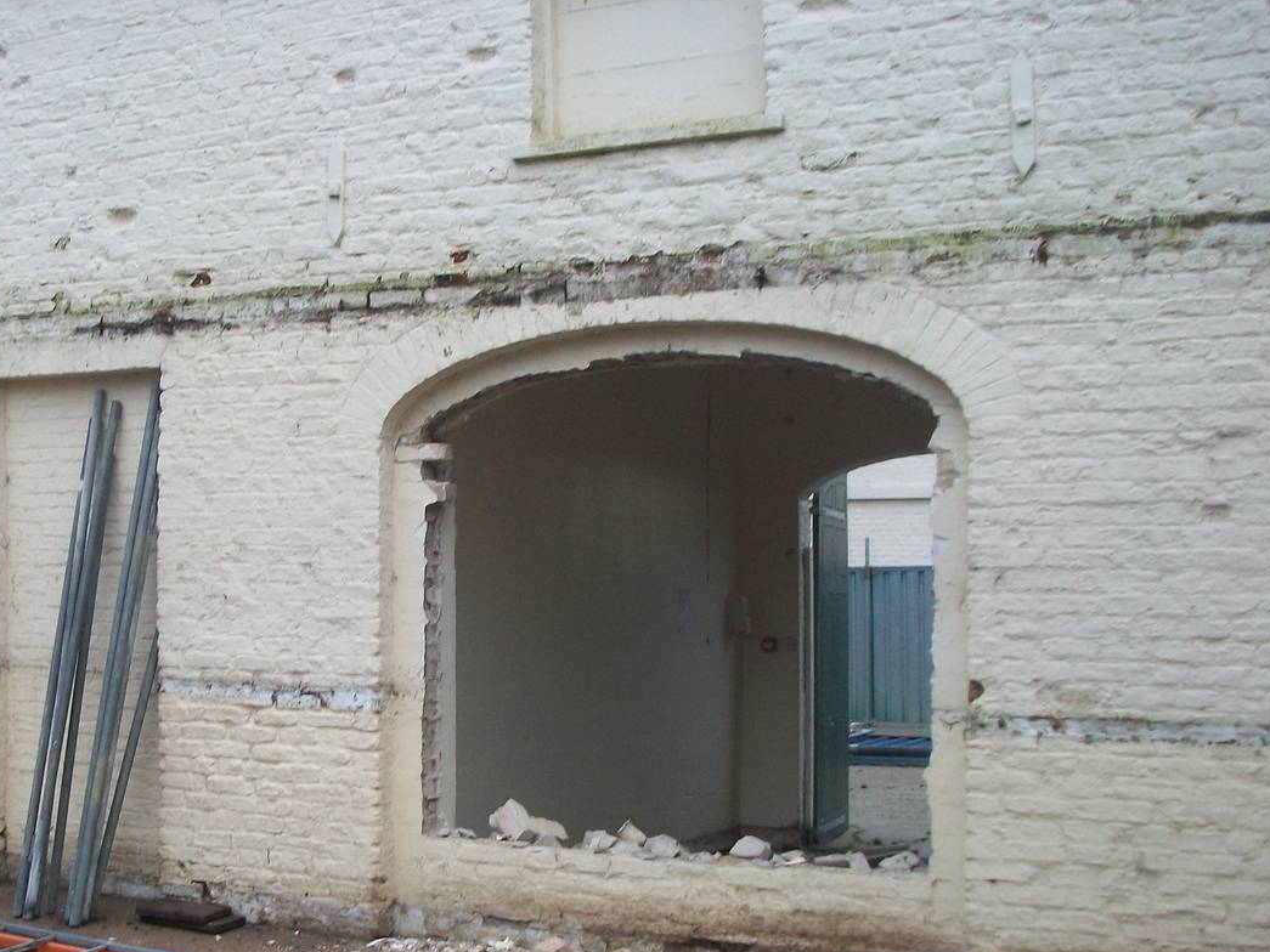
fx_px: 1798
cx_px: 321
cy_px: 506
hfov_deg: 37.9
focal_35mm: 49
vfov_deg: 29.7
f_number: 2.9
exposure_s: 1/30
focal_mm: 5.7
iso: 100
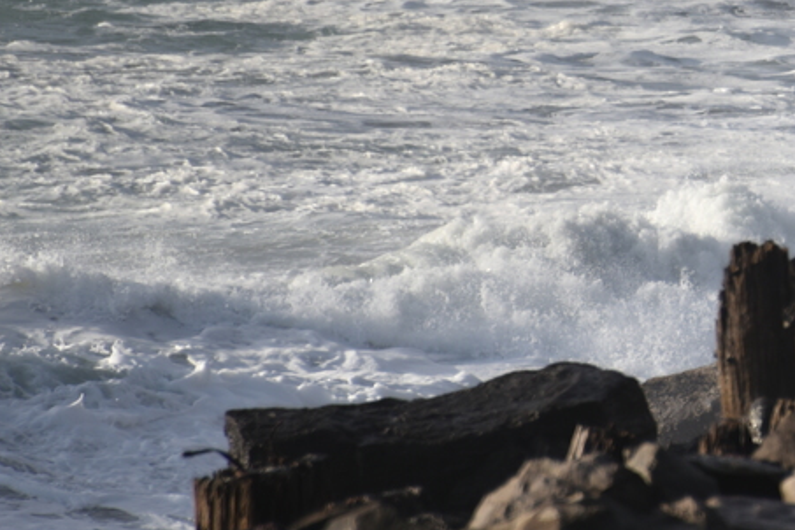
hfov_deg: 2.4
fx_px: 18725
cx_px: 1048
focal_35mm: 848
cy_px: -33
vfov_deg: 1.6
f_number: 5.6
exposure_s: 1/640
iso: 100
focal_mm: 300
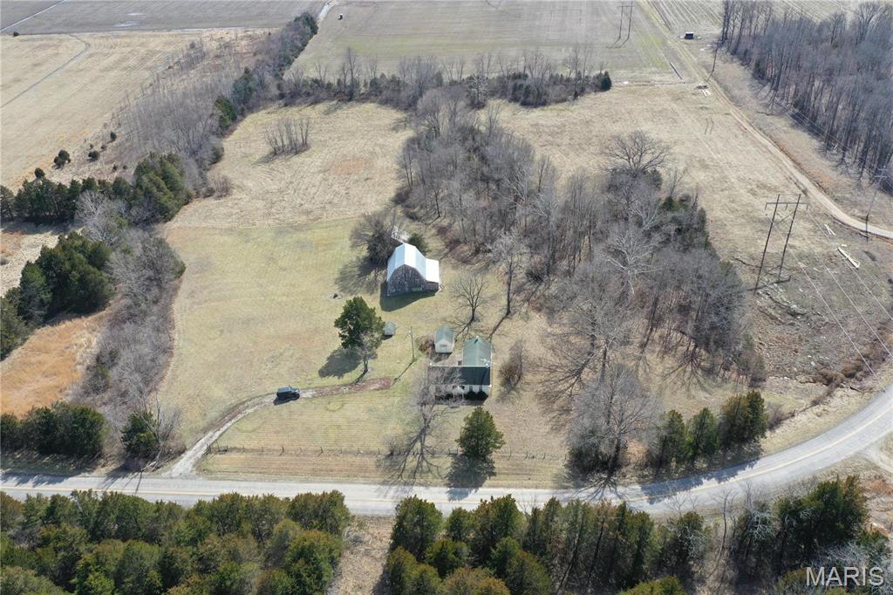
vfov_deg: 46.4
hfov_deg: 65.5
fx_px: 694
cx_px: 446
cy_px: 298
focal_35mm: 28
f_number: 5.6
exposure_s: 1/200
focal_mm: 10.26
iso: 100
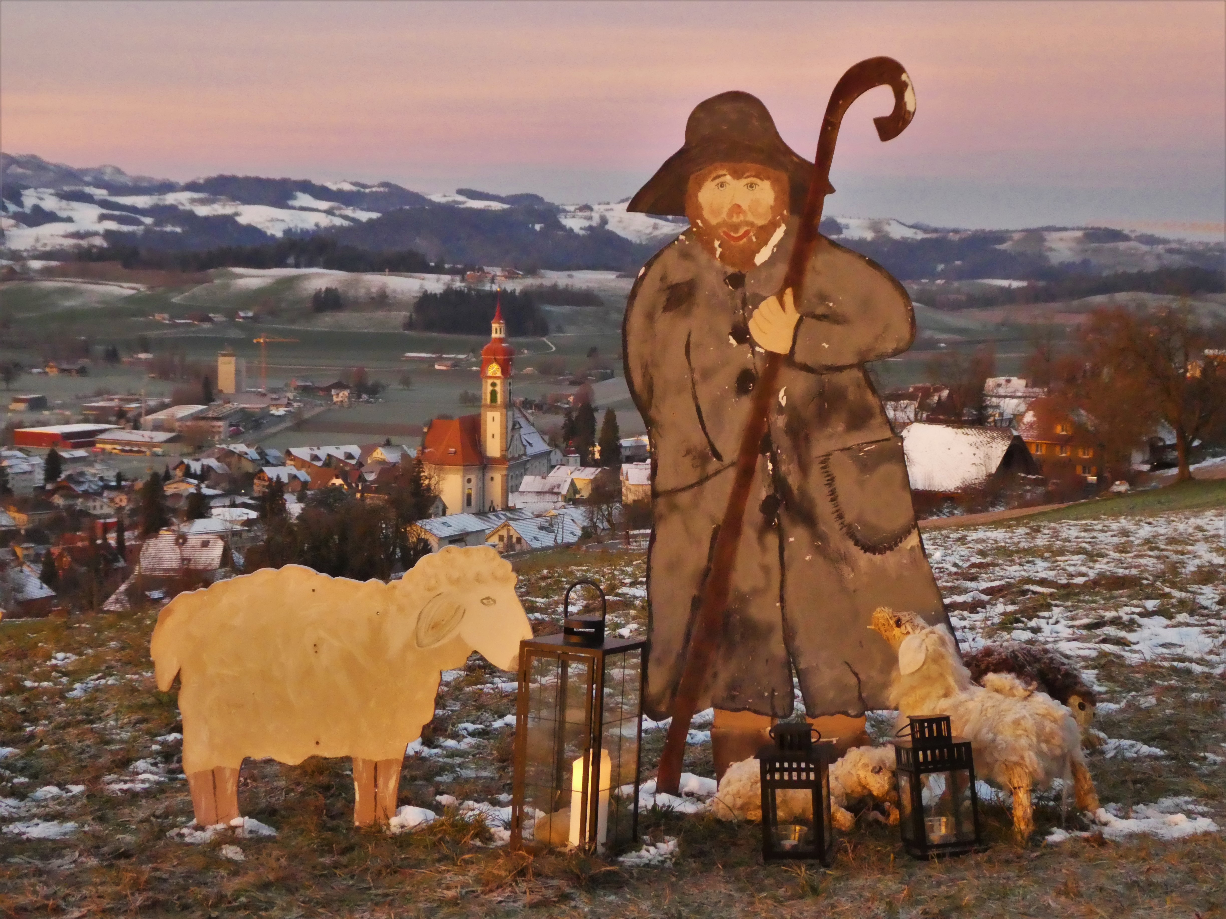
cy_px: 460
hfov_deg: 33.8
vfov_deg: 25.7
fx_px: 2019
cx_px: 613
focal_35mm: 57
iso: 1600
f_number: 4.2
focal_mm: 10.3
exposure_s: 1/80
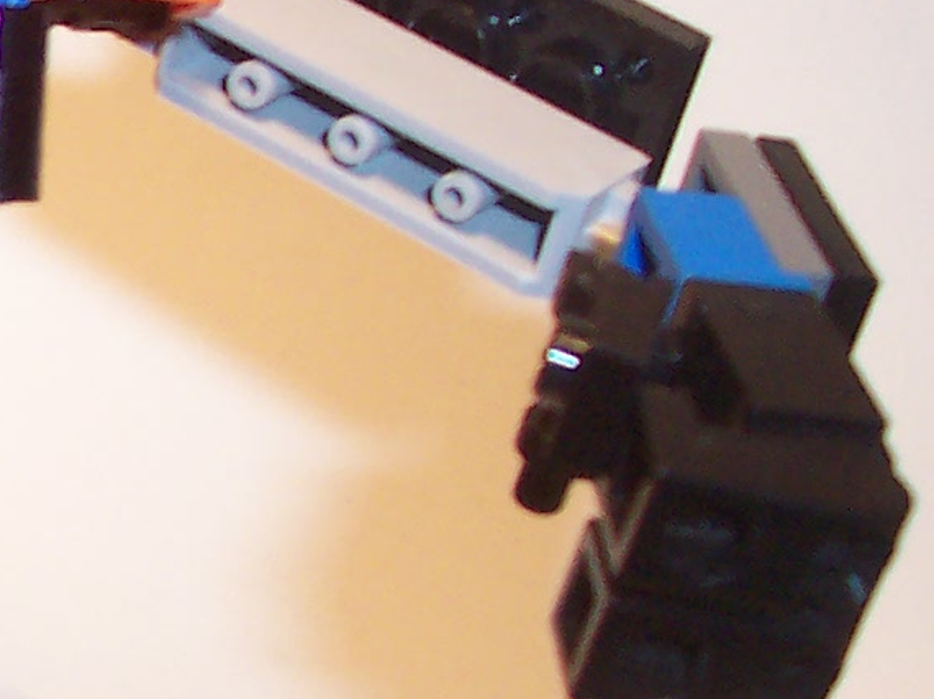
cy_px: 365
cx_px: -587
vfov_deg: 11.2
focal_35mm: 132
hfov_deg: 13.8
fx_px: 3560
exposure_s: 1/60
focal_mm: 5.6
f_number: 2.8
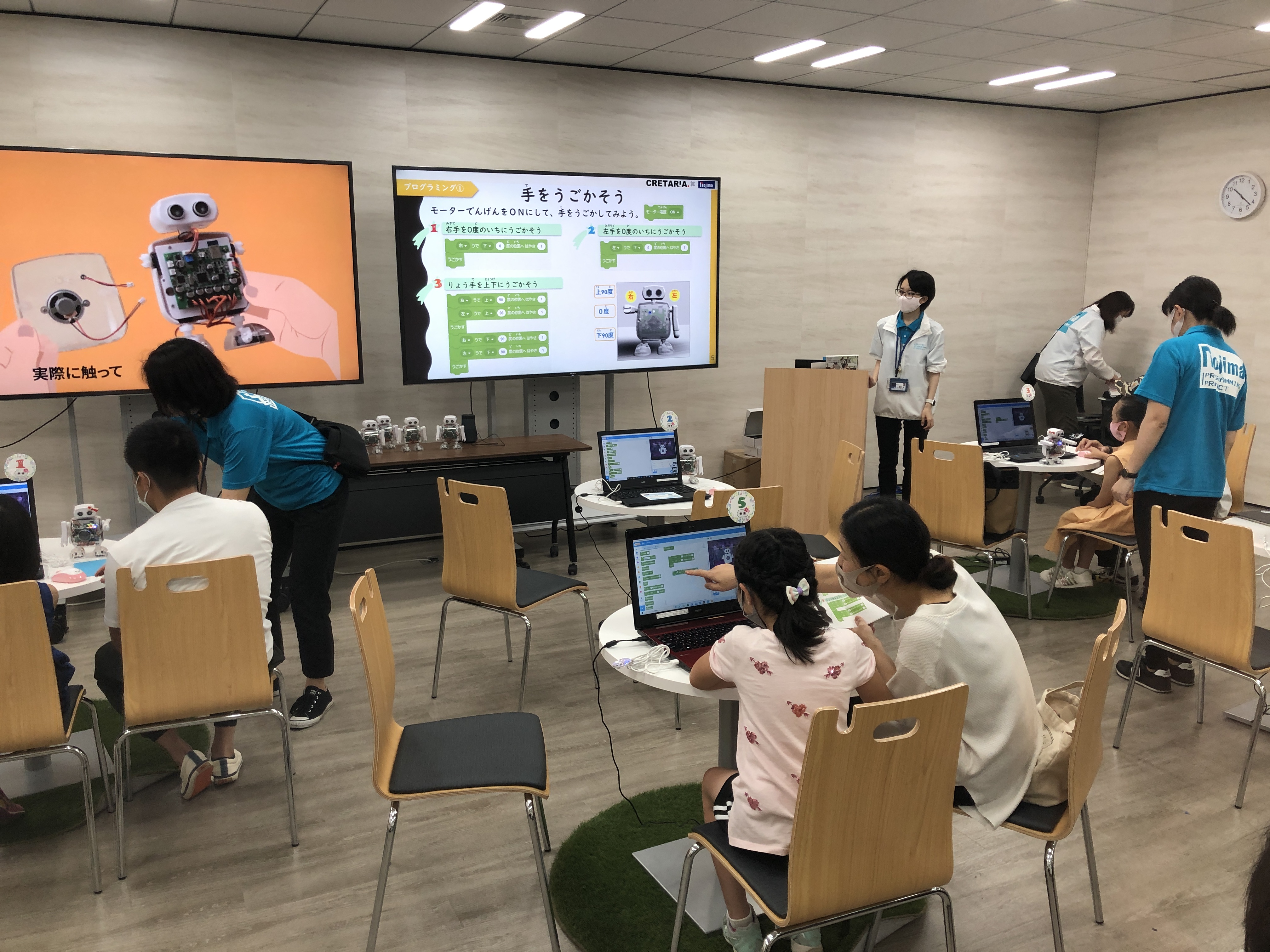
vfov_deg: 49.7
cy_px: 476
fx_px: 1027
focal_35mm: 28
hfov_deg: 63.4
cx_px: 635
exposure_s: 1/34
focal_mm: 3.99
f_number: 1.8
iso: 25
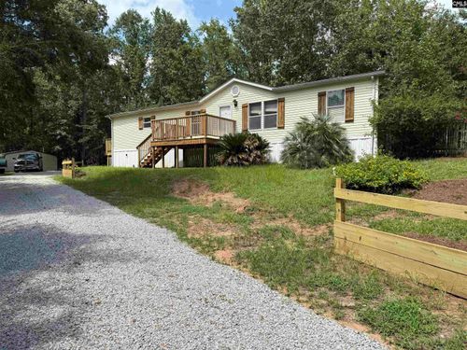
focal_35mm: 24
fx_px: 324
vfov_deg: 56.8
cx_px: 234
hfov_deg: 71.6
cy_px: 175
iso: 80
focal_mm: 6.76
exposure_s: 1/2907
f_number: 1.78
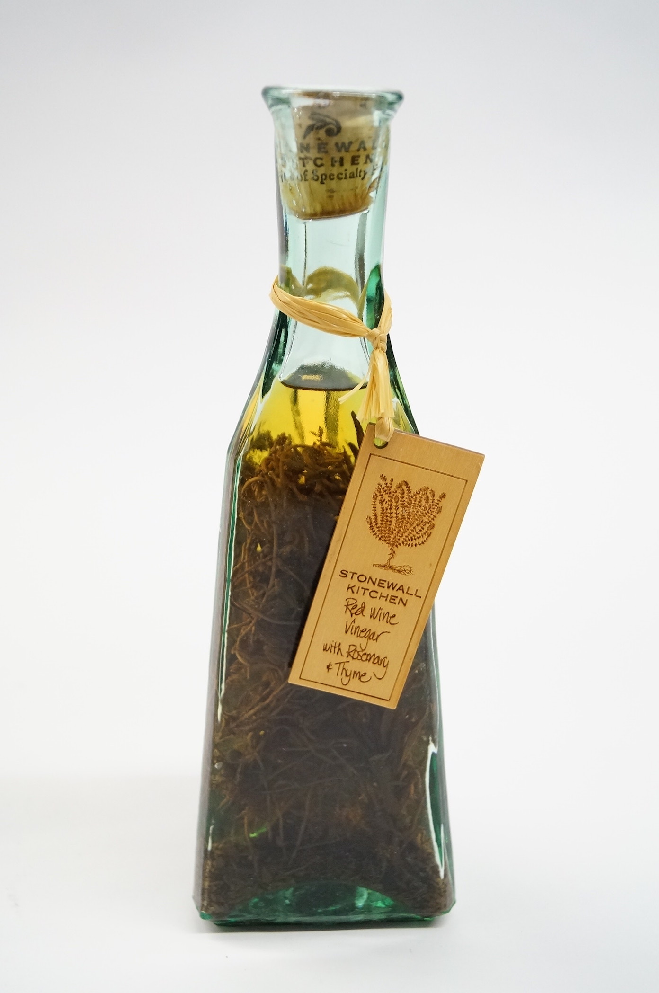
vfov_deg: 53.2
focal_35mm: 36
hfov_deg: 36.8
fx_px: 992
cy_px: 496
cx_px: 330
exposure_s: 1/60
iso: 1600
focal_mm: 24
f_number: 4
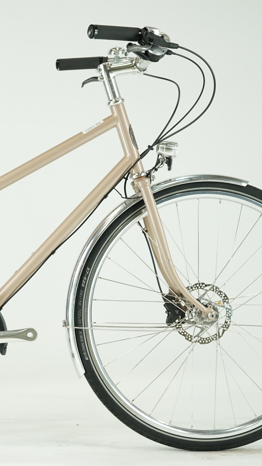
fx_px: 1173
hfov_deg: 12.6
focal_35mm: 95
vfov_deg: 22.5
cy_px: 232
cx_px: -8
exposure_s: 1/200
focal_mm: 60
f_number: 5
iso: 1250
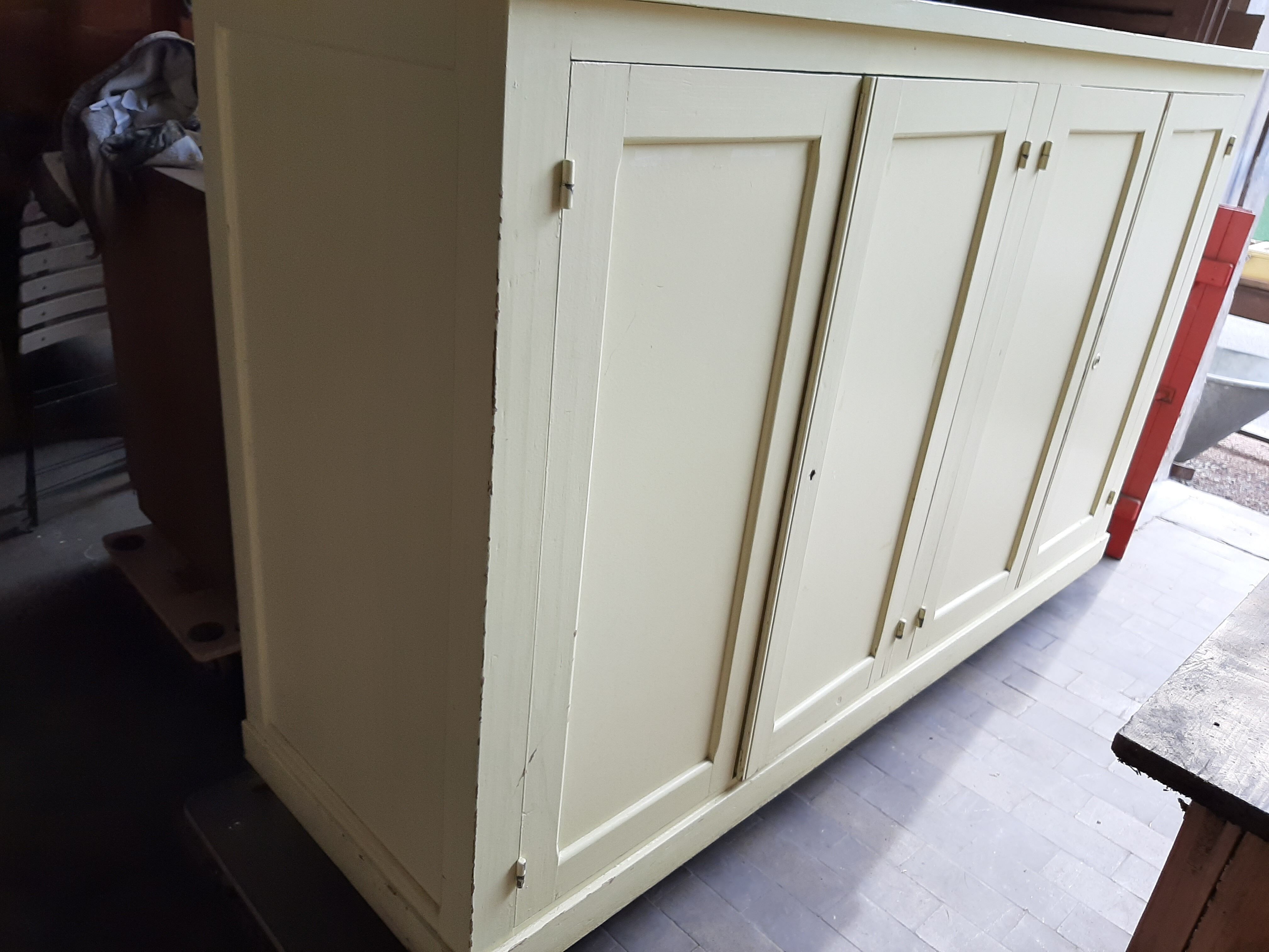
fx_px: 953
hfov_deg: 67.3
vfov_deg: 53.1
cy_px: 476
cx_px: 634
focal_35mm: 26
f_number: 1.7
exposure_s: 1/276
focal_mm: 3.93
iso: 40
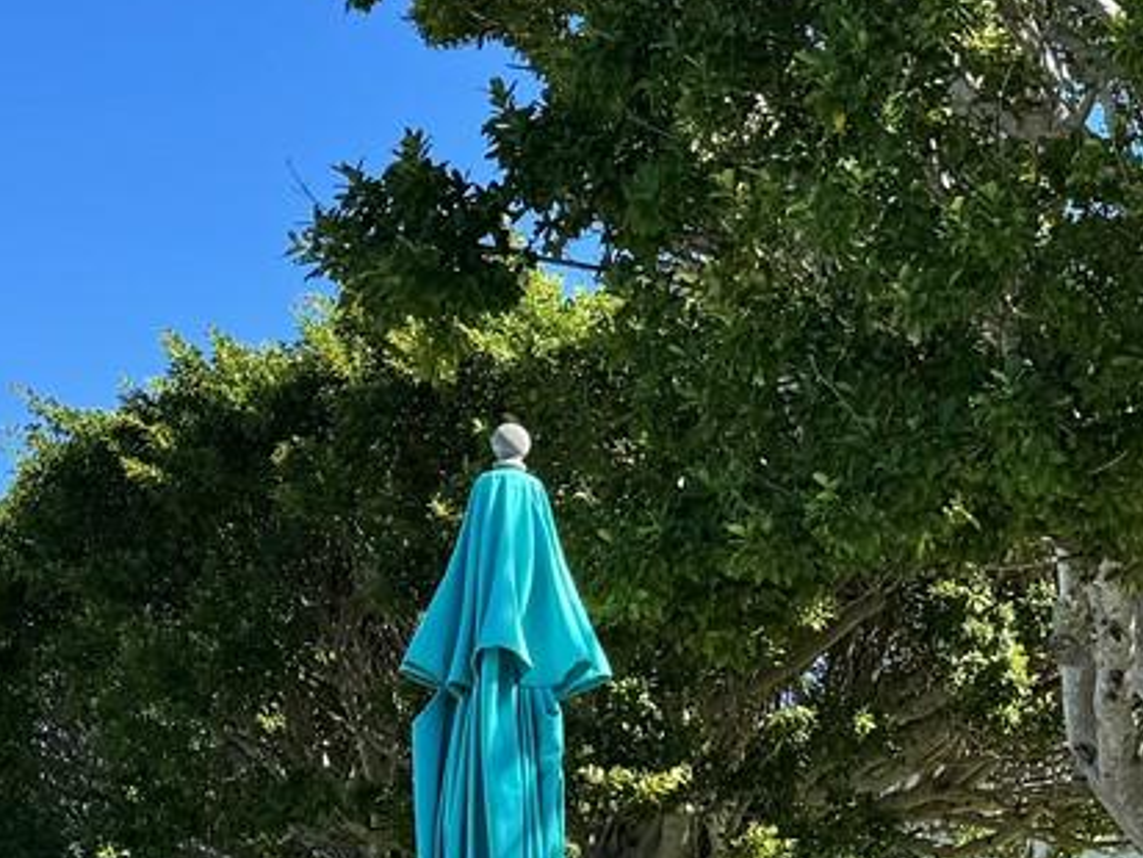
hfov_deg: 21.0
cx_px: 792
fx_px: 3072
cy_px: 1002
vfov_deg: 15.4
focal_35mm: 93
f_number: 1.78
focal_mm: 6.76
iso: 80
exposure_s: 1/2415
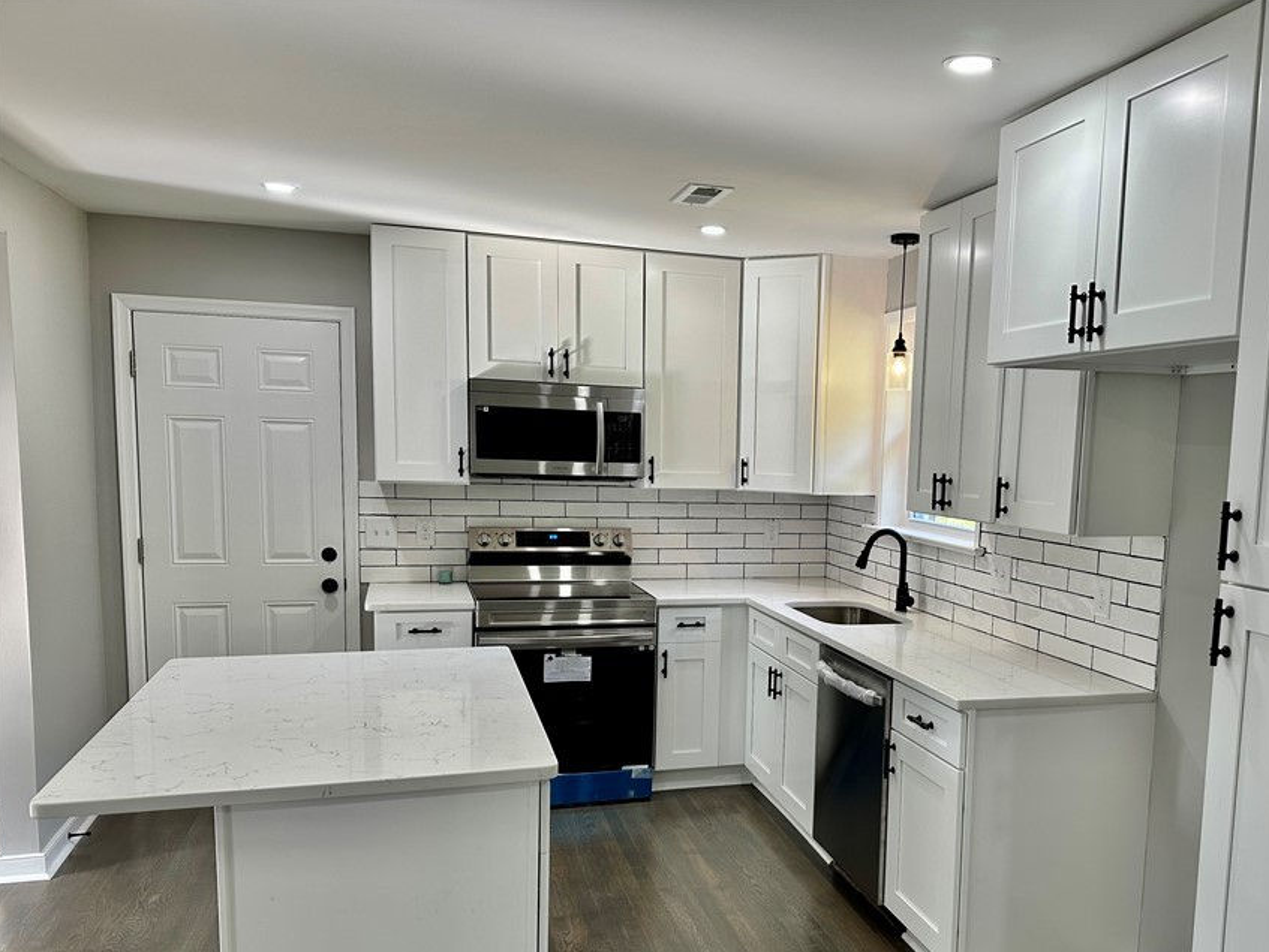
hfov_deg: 61.1
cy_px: 570
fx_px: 1064
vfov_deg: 48.0
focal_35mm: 29
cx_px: 761
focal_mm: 6.86
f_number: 1.78
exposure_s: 1/120
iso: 100
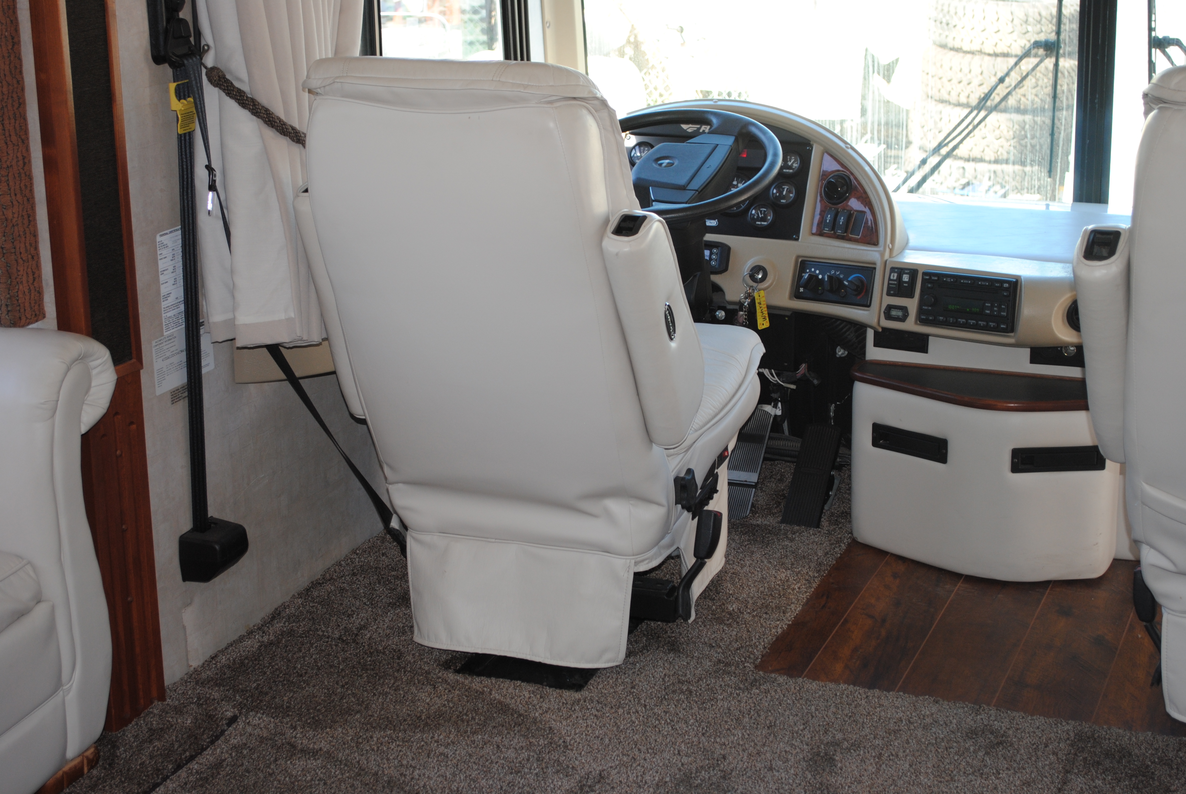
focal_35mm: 60
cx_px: 593
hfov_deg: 33.4
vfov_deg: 22.7
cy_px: 397
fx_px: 1979
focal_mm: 40
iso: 200
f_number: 5.3
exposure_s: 1/60
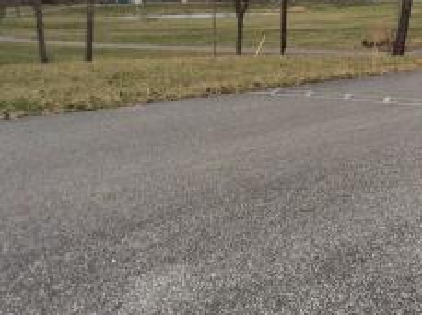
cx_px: 311
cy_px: 53
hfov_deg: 33.8
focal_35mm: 56
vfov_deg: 25.5
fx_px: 682
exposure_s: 1/1144
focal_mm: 3.3
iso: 32
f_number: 2.4
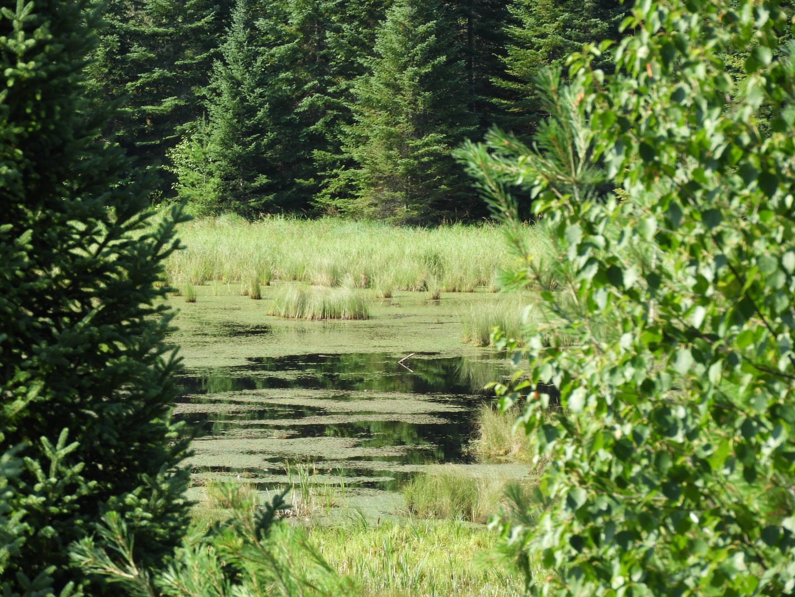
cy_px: 298
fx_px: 8268
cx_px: 398
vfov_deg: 4.1
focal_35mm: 360
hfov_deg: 5.5
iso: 100
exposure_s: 1/160
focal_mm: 64.5
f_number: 5.6
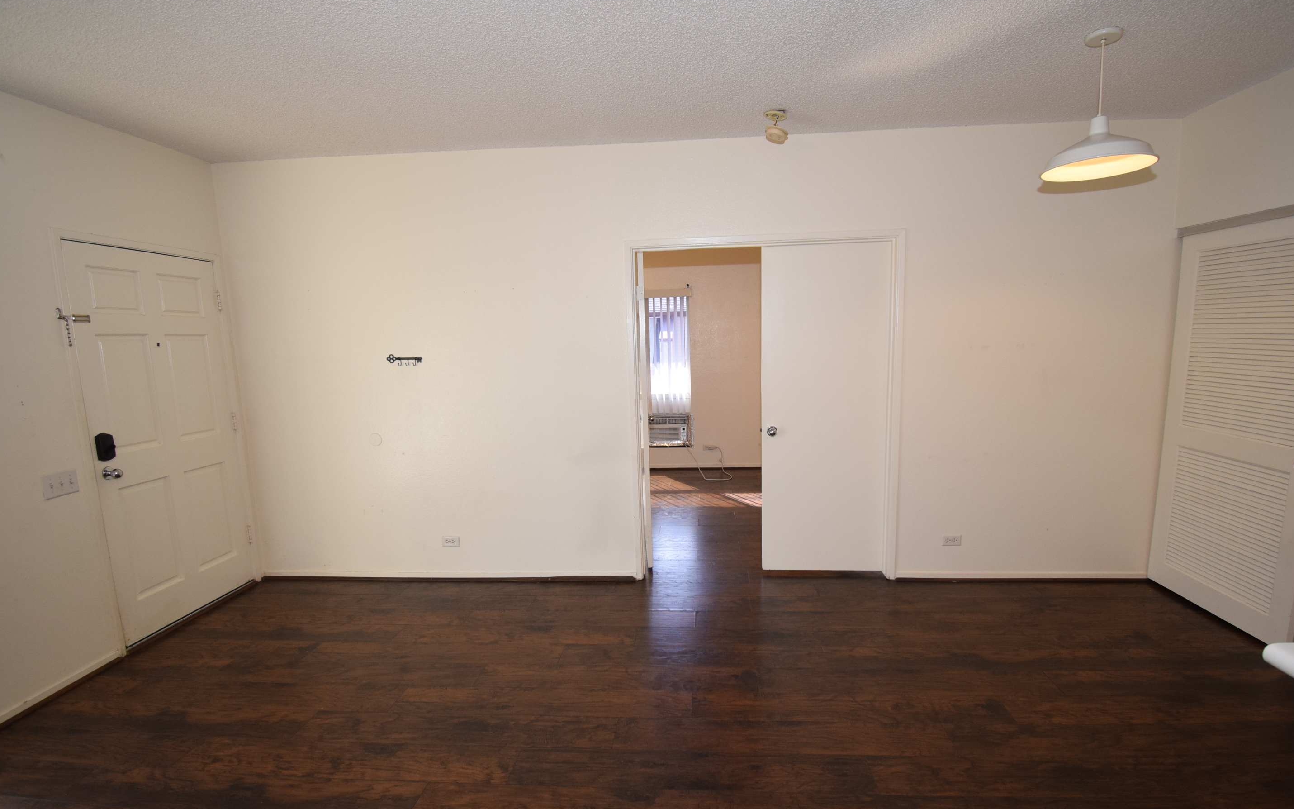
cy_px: 432
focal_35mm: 16
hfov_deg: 97.8
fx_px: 564
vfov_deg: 71.2
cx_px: 659
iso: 800
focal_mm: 10
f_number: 5.6
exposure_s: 1/125
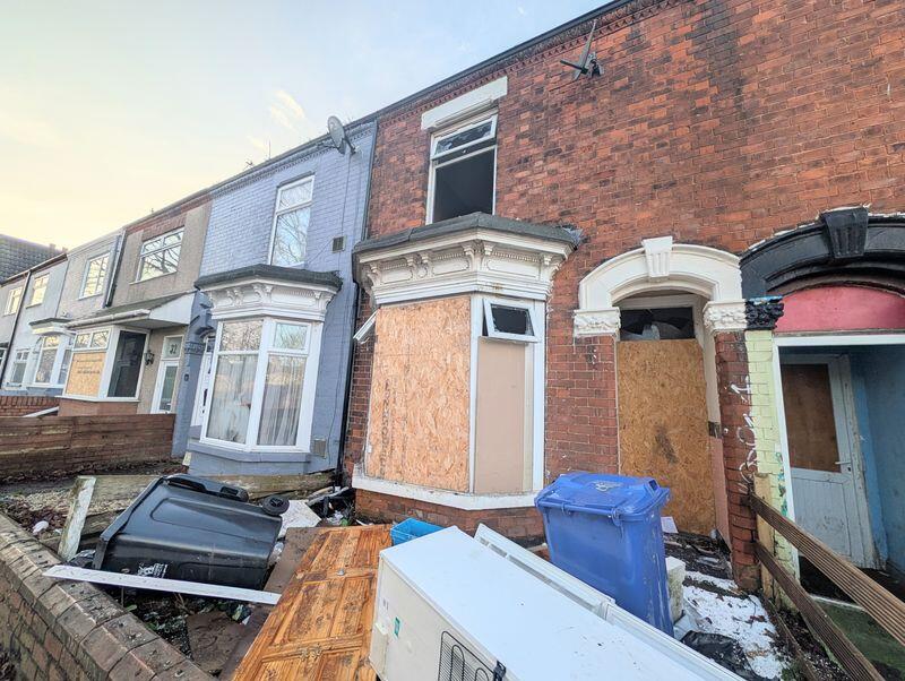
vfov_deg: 94.6
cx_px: 452
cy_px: 340
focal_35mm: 12
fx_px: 314
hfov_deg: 110.5
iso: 39
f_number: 1.7
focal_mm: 2.02
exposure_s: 1/2660
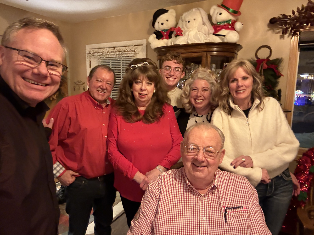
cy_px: 118
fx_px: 209
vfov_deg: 58.9
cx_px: 157
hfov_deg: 73.9
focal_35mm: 23
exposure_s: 1/20
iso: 640
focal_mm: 2.69
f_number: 1.9
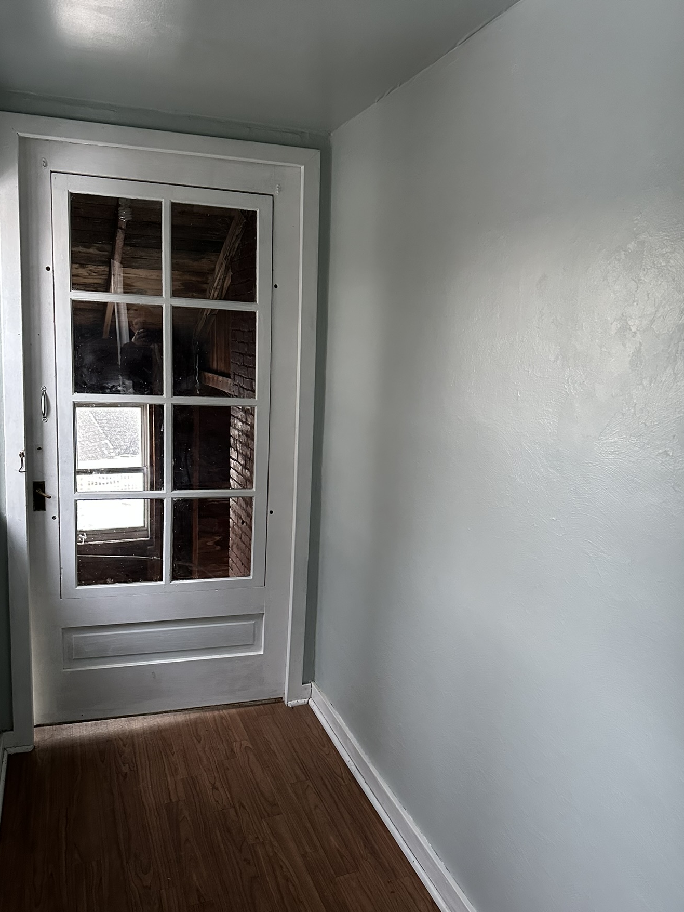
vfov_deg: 63.4
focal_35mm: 28
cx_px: 384
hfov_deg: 49.6
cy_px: 466
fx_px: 737
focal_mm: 6.86
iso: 500
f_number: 1.78
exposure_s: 1/60
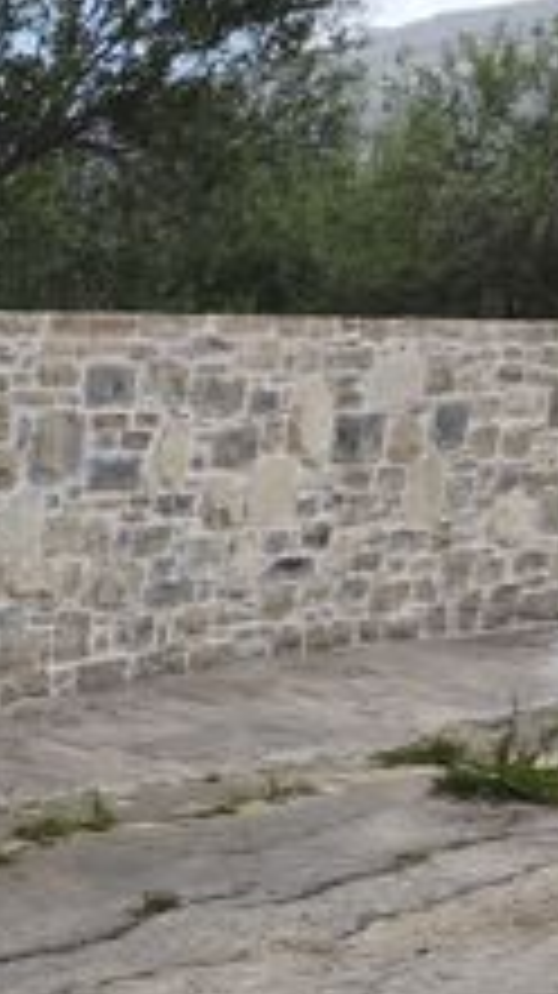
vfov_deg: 25.9
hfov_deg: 11.3
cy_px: 855
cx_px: -961
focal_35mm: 80
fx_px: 2108
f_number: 1.7
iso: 80
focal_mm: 5.35
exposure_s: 1/1490
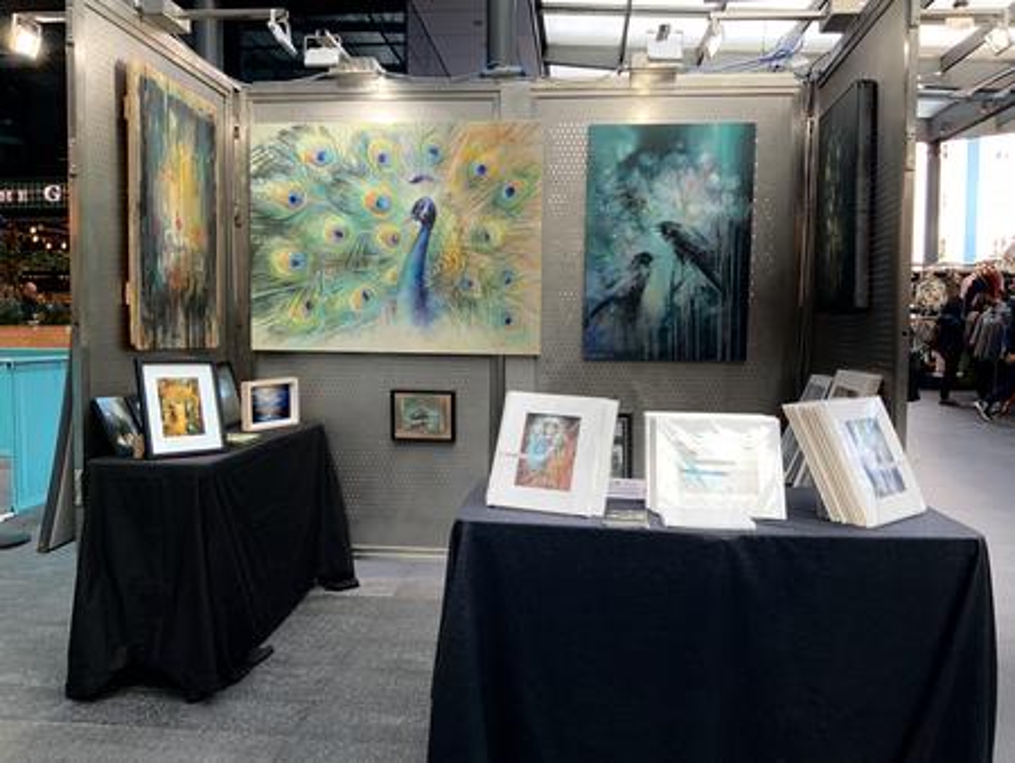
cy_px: 382
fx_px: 851
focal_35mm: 29
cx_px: 508
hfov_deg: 61.6
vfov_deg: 48.3
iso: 64
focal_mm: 3
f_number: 1.8
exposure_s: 1/100
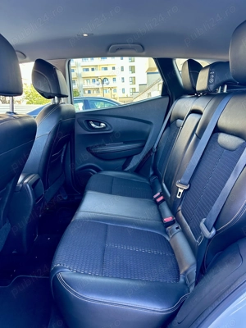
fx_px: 227
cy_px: 164
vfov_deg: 71.6
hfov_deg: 56.8
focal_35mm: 24
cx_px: 123
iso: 250
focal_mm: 6.86
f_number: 1.78
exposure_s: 1/82
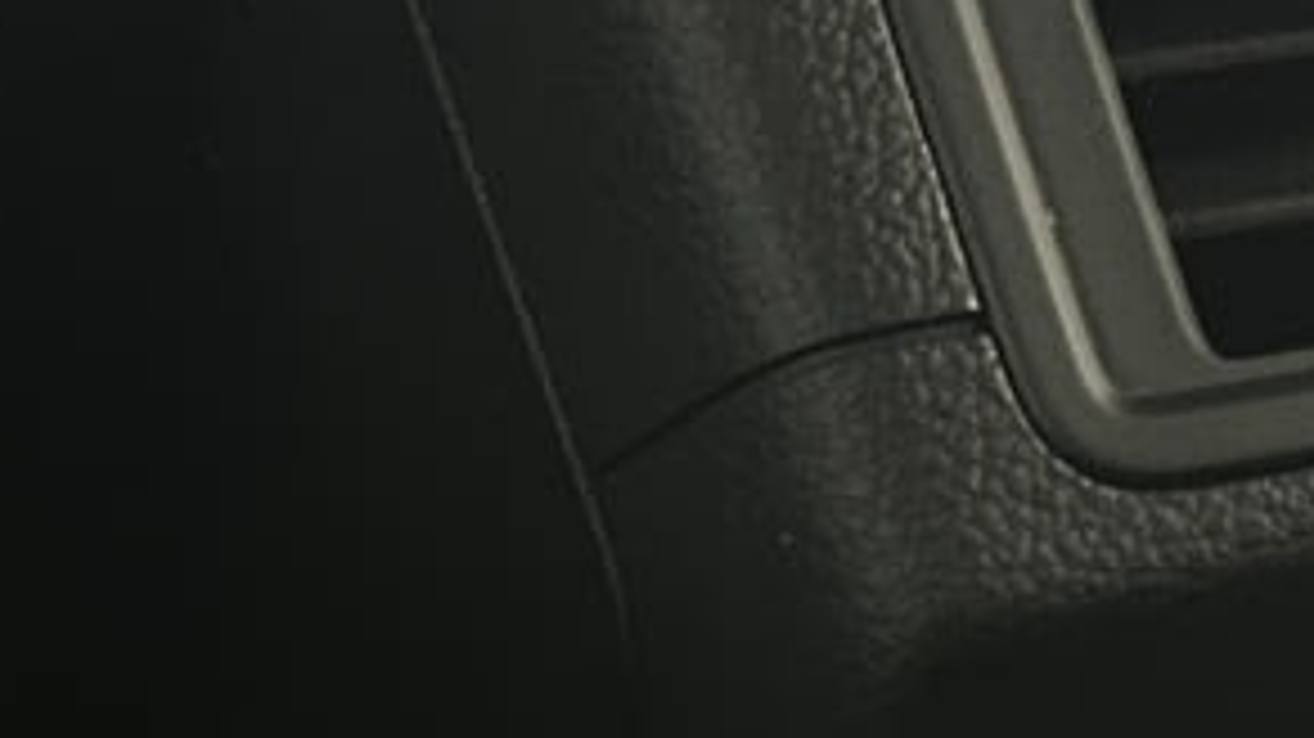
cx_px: 1994
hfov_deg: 12.7
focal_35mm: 161
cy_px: 1258
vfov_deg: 7.3
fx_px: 5608
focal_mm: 6.86
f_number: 1.78
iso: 1000
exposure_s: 1/17
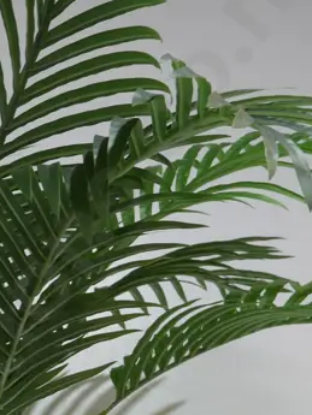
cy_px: 434
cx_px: -67
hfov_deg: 17.0
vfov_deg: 22.5
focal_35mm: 83
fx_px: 997
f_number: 3.5
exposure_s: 1/60
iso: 500
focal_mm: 14
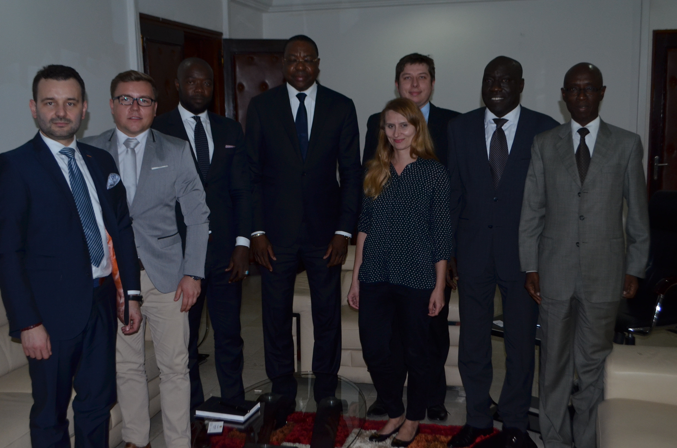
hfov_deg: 49.6
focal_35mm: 39
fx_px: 732
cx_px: 338
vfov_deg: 34.1
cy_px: 224
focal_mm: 26
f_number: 4.2
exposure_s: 1/60
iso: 400
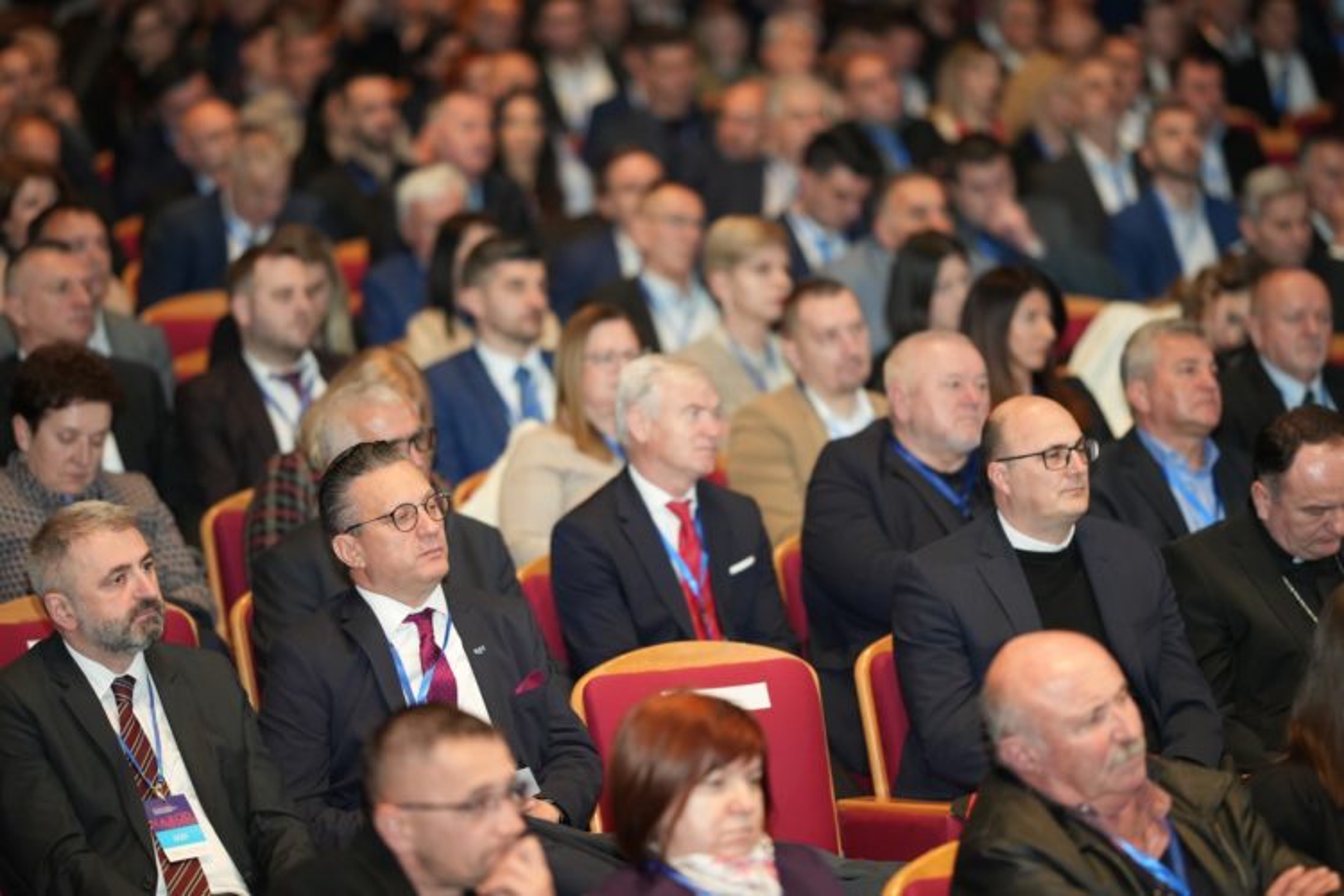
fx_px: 5040
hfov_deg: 15.2
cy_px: 448
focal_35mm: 135
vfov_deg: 10.2
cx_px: 672
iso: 2500
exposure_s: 1/200
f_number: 1.8
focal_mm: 135
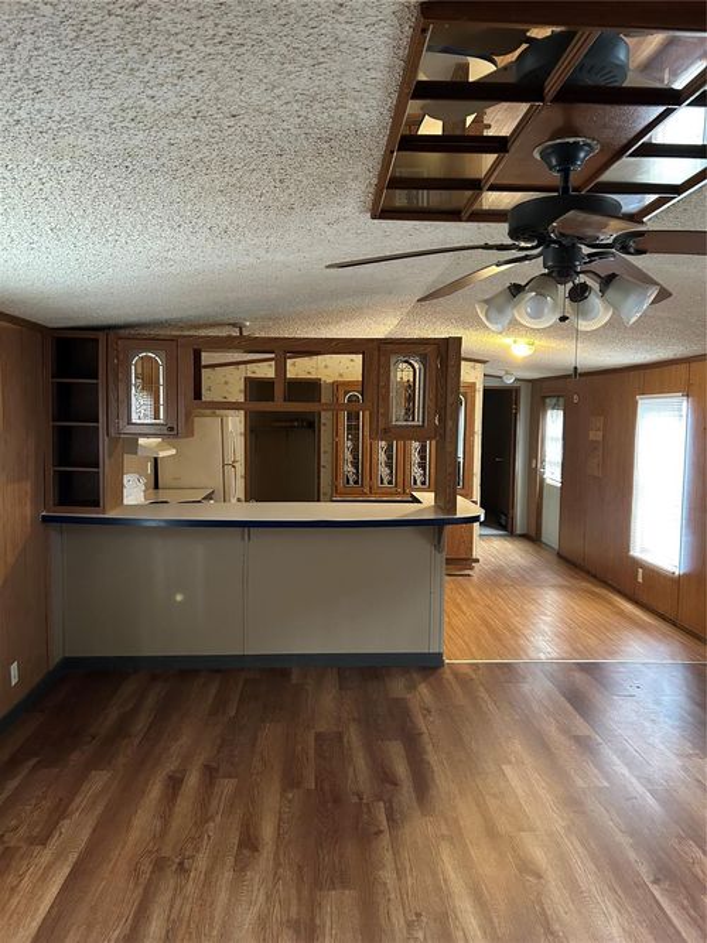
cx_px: 354
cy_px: 472
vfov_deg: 67.3
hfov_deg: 53.0
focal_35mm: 26
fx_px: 708
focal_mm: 5.7
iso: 500
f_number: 1.5
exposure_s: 1/40
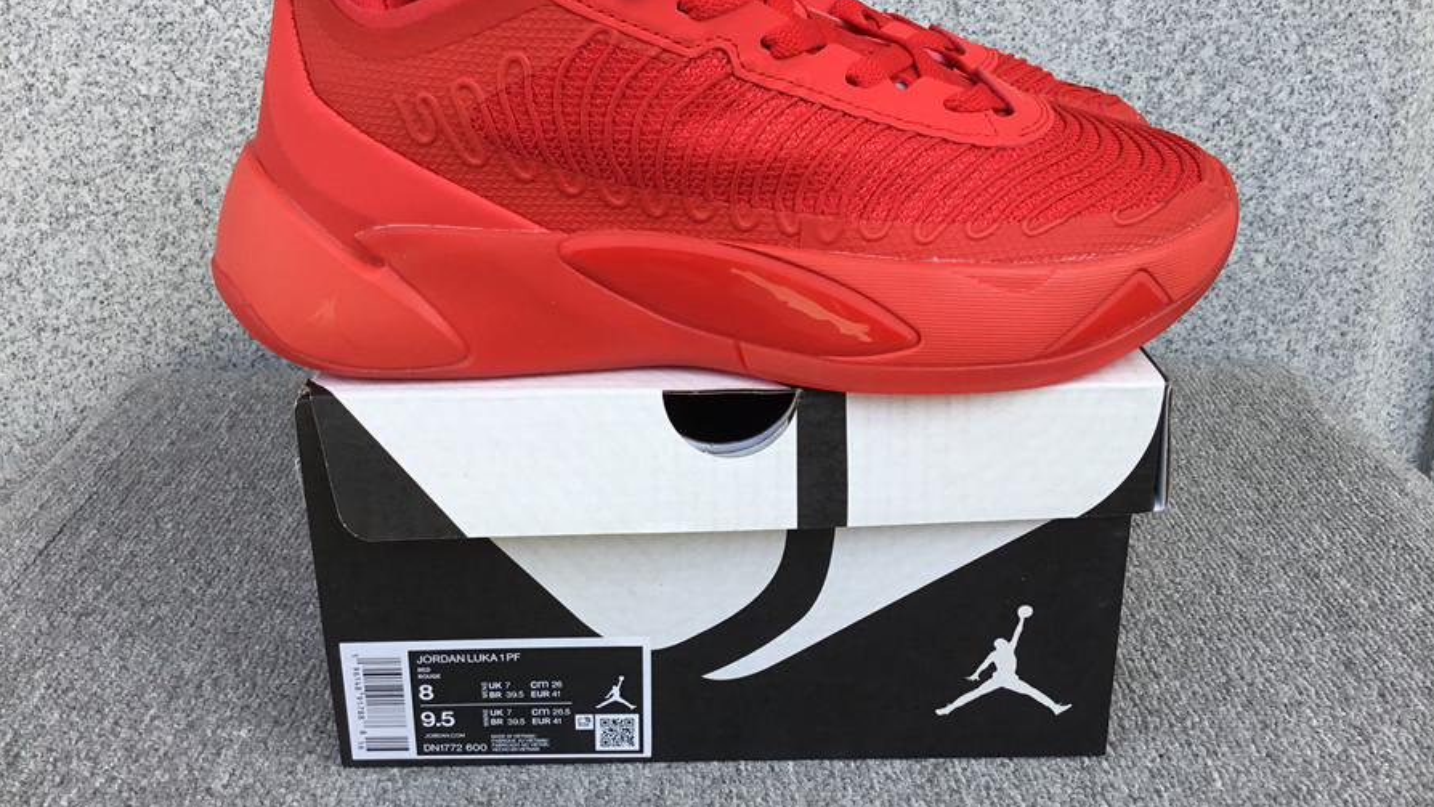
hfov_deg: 58.0
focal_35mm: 34
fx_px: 1293
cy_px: 304
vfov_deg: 34.5
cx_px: 717
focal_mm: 3.3
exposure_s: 1/216
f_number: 2.4
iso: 25
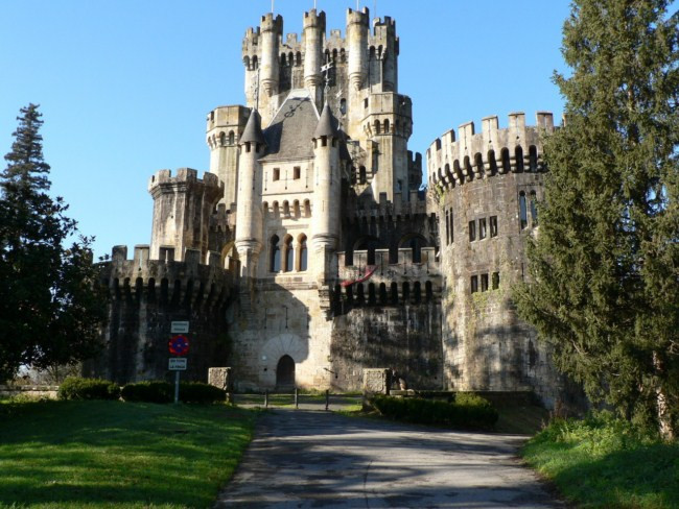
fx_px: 706
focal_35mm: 36
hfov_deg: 51.3
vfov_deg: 39.7
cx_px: 340
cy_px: 254
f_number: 4
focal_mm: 6
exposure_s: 1/200
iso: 80
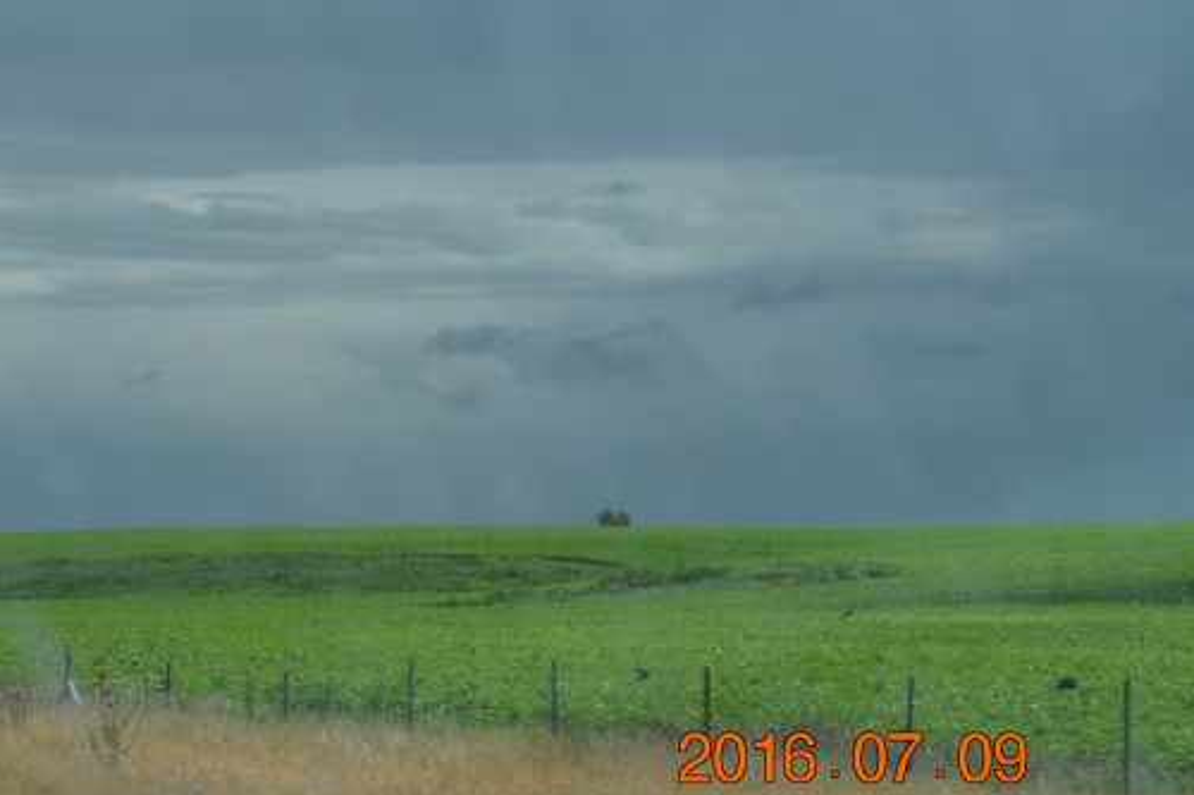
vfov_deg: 8.1
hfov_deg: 12.0
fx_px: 5604
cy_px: 67
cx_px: 36
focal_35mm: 169
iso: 200
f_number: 10
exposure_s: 1/400
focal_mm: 55
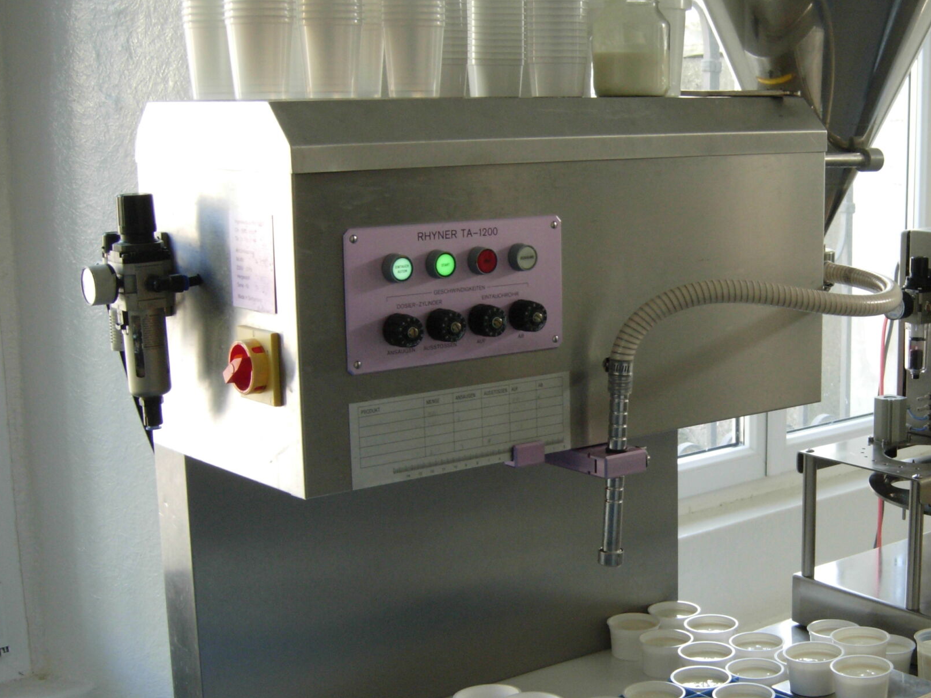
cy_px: 404
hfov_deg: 32.9
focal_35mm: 57
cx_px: 729
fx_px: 1533
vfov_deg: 25.6
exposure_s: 1/32
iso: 86
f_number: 2.7
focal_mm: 7.5
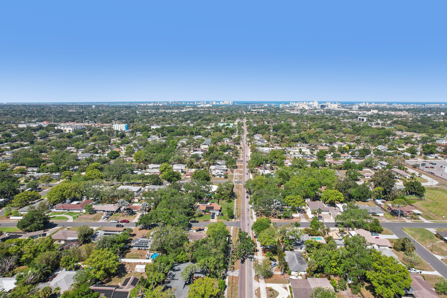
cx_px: 224
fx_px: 273
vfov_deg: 57.2
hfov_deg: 78.6
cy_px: 149
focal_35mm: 22
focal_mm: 8.4
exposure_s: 1/1600
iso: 100
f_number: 2.8
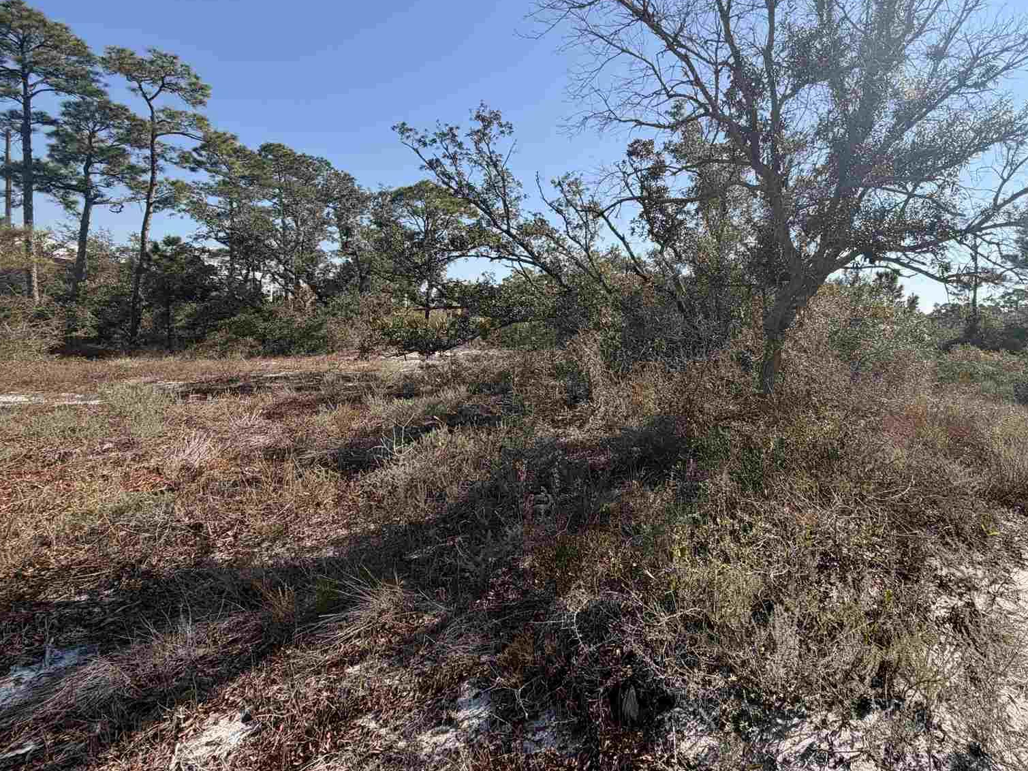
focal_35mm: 19
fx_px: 564
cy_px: 317
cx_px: 676
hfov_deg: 82.1
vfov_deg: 68.2
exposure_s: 1/1033
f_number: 2.2
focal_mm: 2.22
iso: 20
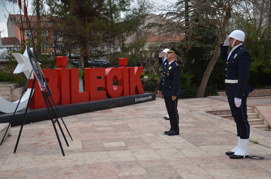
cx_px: 136
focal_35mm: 52
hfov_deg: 37.9
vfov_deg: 25.6
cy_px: 90
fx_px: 394
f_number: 4.5
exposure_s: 1/250
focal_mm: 35
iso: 140
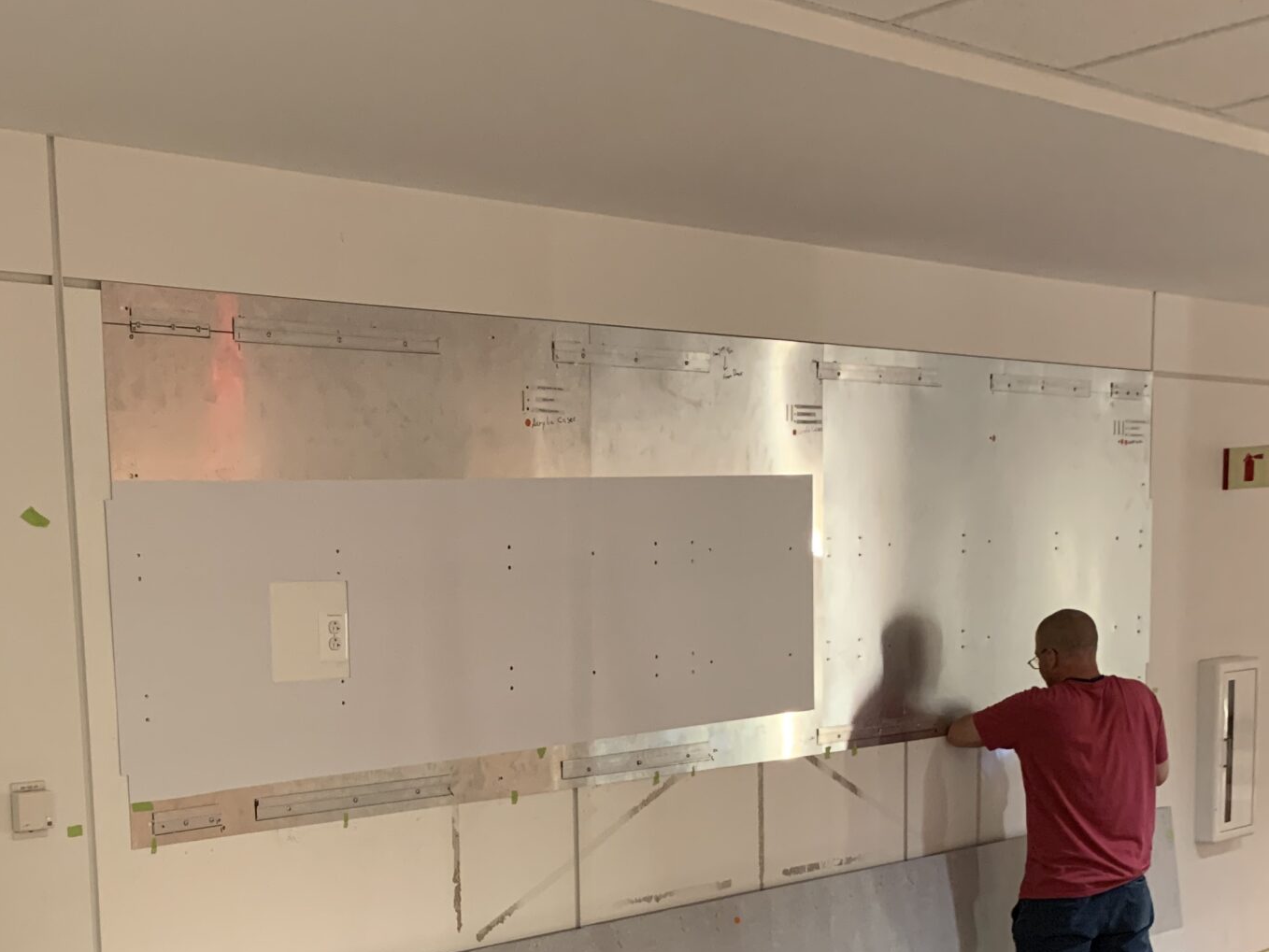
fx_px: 1797
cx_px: 297
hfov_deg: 37.8
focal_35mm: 49
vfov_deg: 28.6
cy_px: 851
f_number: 1.8
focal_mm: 4.25
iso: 400
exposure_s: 1/50
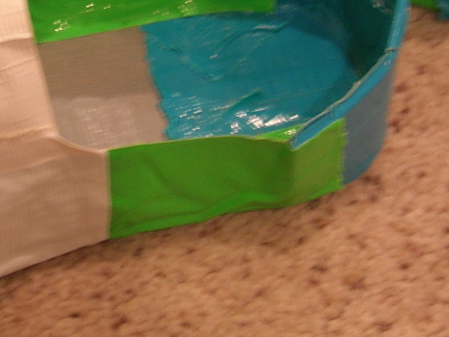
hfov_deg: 14.4
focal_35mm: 135
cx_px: -4
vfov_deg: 10.9
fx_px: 1751
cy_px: 32
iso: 64
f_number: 2.9
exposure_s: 1/5.3
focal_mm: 8.5
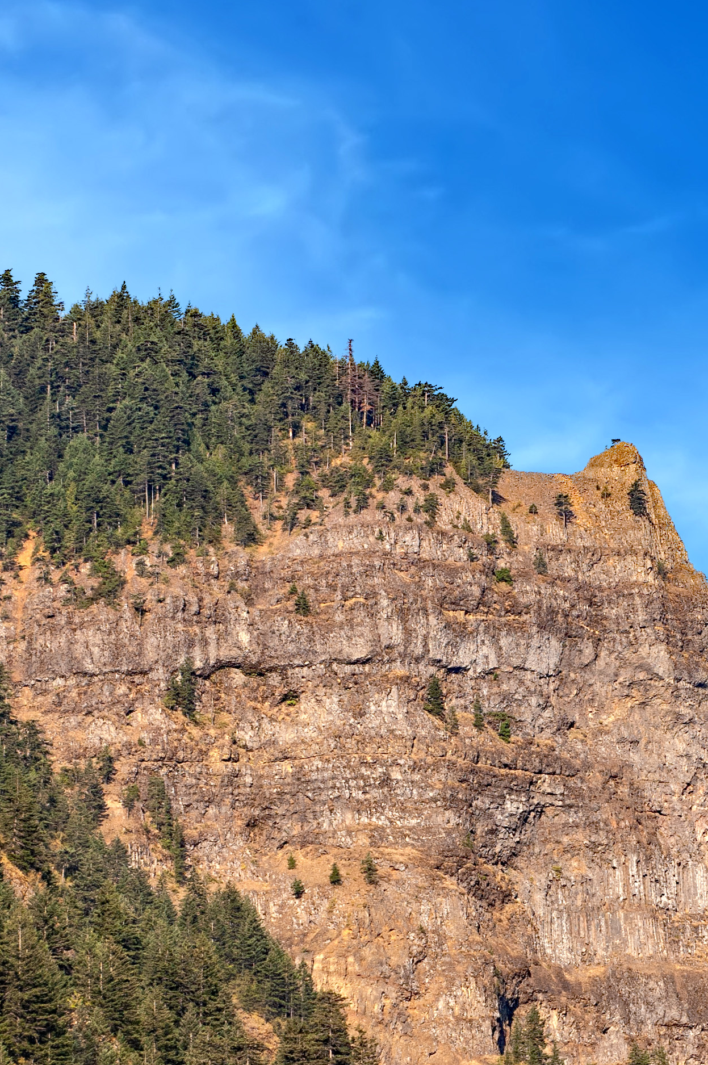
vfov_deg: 7.4
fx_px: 8247
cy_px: 742
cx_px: 417
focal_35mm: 279
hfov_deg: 4.9
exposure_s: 1/320
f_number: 10
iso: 200
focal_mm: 116
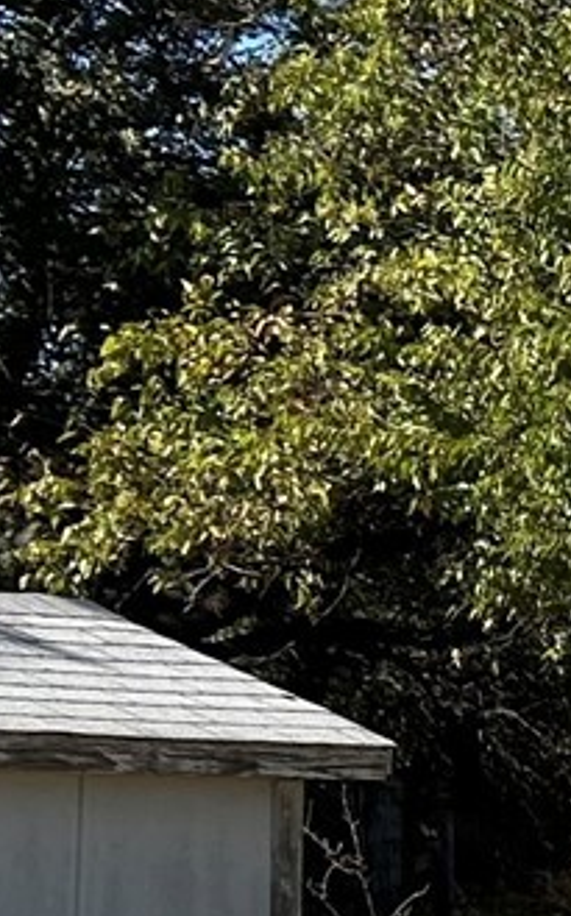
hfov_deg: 6.3
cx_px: 2462
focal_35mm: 161
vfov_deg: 12.7
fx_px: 4017
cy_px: 1108
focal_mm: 5.7
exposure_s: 1/3571
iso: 50
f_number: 1.5
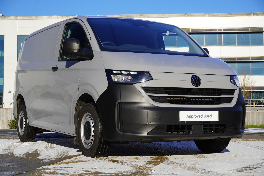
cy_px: 88
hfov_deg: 31.2
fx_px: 473
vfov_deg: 21.0
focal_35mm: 64
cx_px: 132
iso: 100
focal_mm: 43
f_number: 9.5
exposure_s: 1/125
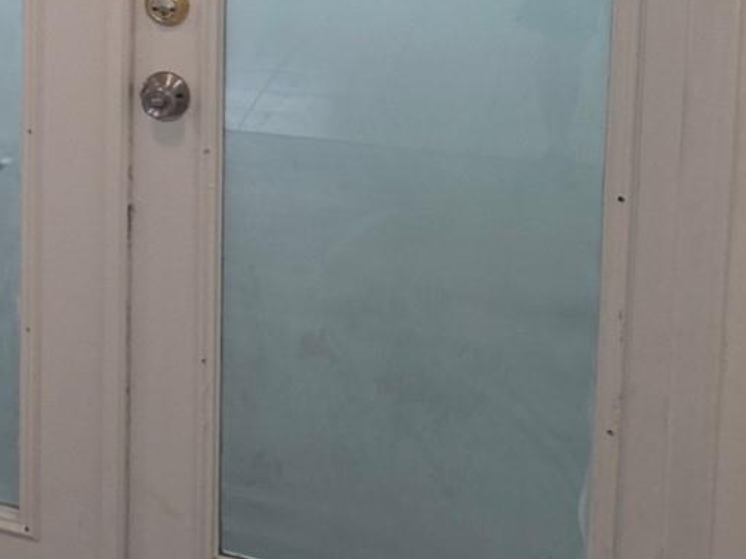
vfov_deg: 19.1
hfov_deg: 22.5
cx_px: -336
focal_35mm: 73
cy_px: -102
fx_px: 1573
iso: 80
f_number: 1.8
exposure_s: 1/60
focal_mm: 5.4
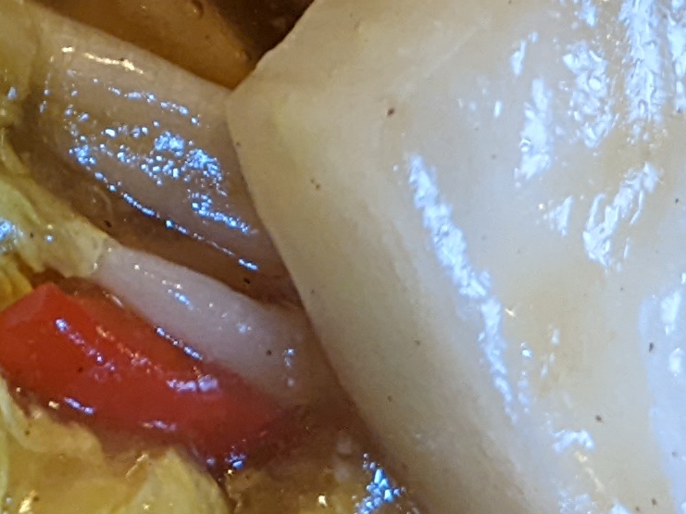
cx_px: -282
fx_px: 2912
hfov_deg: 12.9
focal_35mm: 147
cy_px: -346
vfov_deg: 9.7
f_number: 1.73
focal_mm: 4.38
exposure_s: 1/33.3
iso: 289
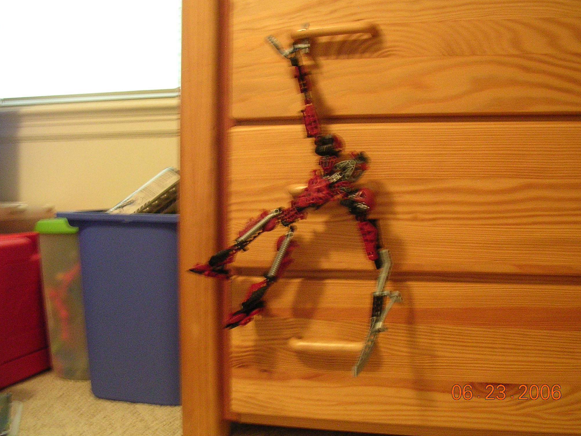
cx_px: 293
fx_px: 655
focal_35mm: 39
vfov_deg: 36.8
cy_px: 215
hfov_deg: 47.9
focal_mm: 5.8
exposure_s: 1/2.9
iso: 400
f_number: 2.8
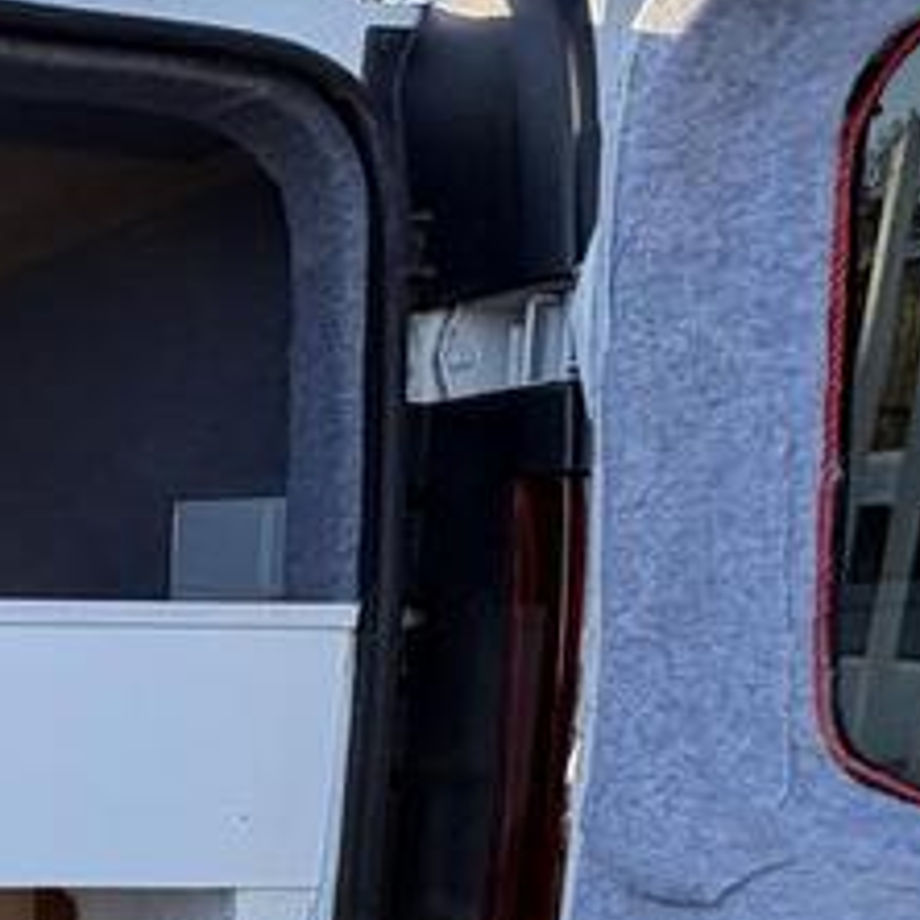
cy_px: 783
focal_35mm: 50
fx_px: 1503
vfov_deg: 32.7
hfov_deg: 25.3
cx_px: -477
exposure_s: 1/293
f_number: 2.2
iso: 50
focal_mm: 2.22
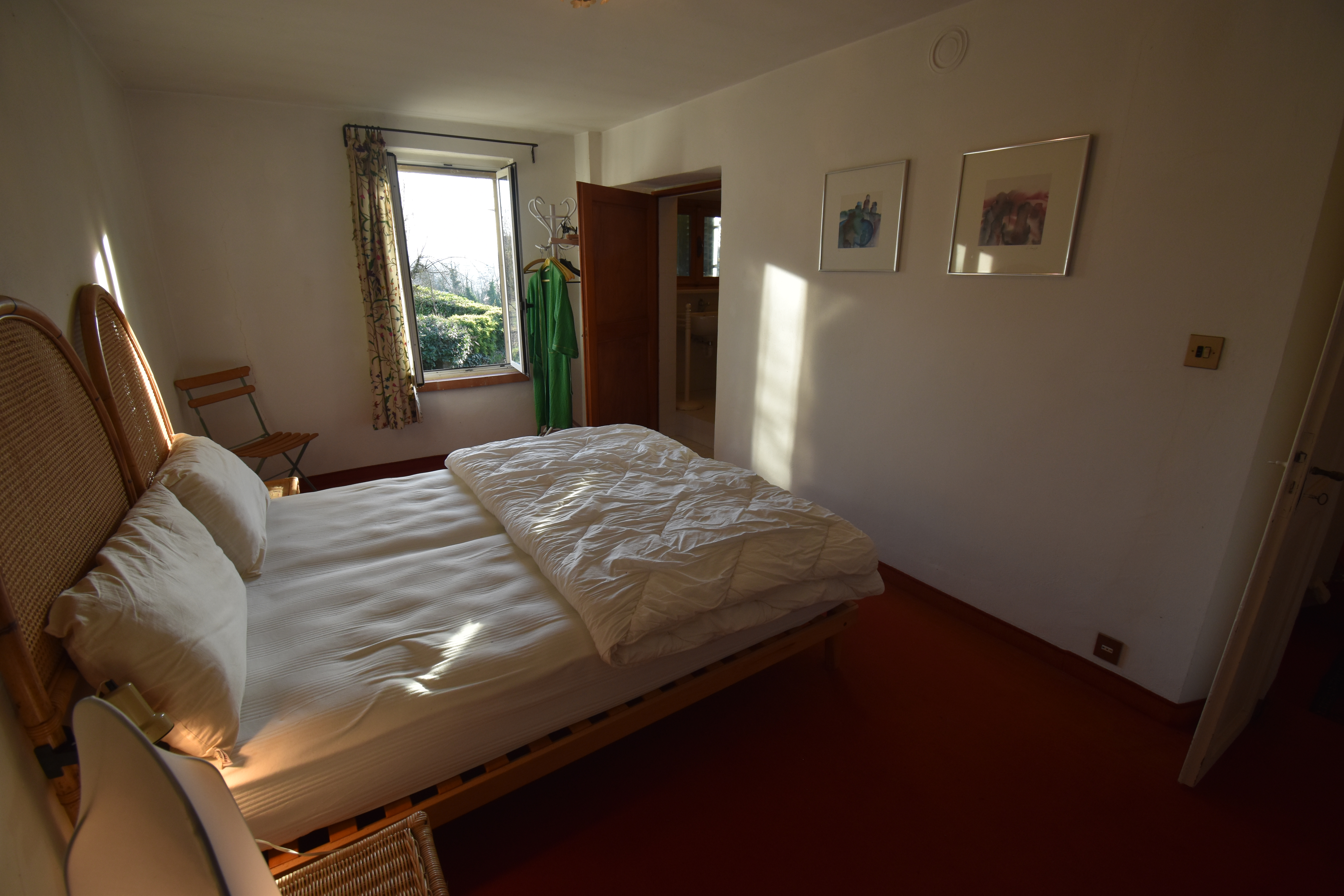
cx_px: 672
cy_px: 448
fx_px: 560
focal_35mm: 15
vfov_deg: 77.3
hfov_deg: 100.4
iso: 400
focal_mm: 10
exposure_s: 1/125
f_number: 5.6
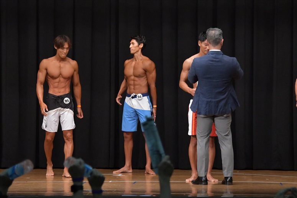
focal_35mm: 202
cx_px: 148
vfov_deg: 6.8
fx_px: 1666
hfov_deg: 10.2
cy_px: 99
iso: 6400
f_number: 5.6
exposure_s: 1/400
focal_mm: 135
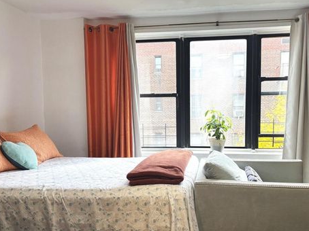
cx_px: 178
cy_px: 133
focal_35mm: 34
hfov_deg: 53.8
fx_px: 303
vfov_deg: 41.6
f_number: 1.6
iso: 80
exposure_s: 1/120
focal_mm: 5.96
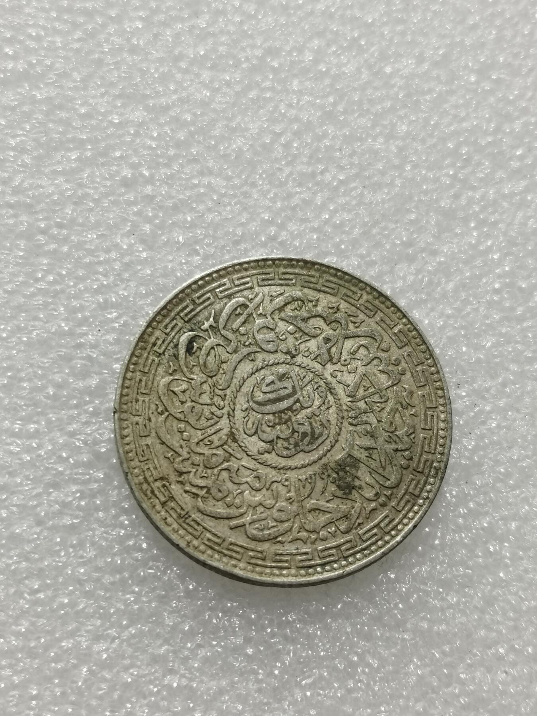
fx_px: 1365
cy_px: 358
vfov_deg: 29.4
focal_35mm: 66
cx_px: 268
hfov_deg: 22.3
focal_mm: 5.58
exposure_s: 1/100
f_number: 1.8
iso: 80
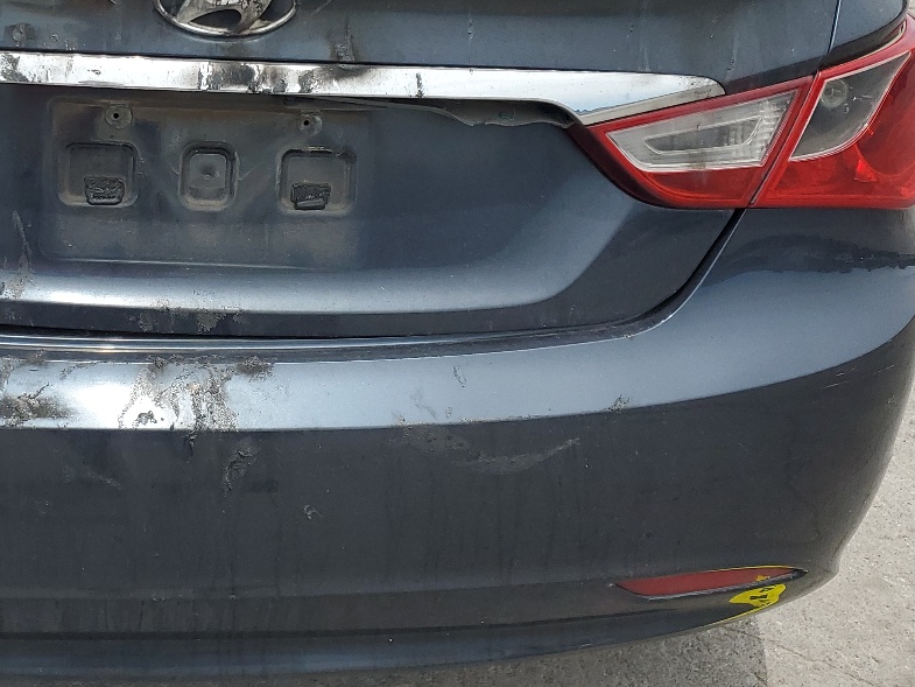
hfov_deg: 34.8
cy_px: 108
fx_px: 1401
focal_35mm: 53
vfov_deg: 26.8
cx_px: 152
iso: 50
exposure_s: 1/2500
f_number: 1.5
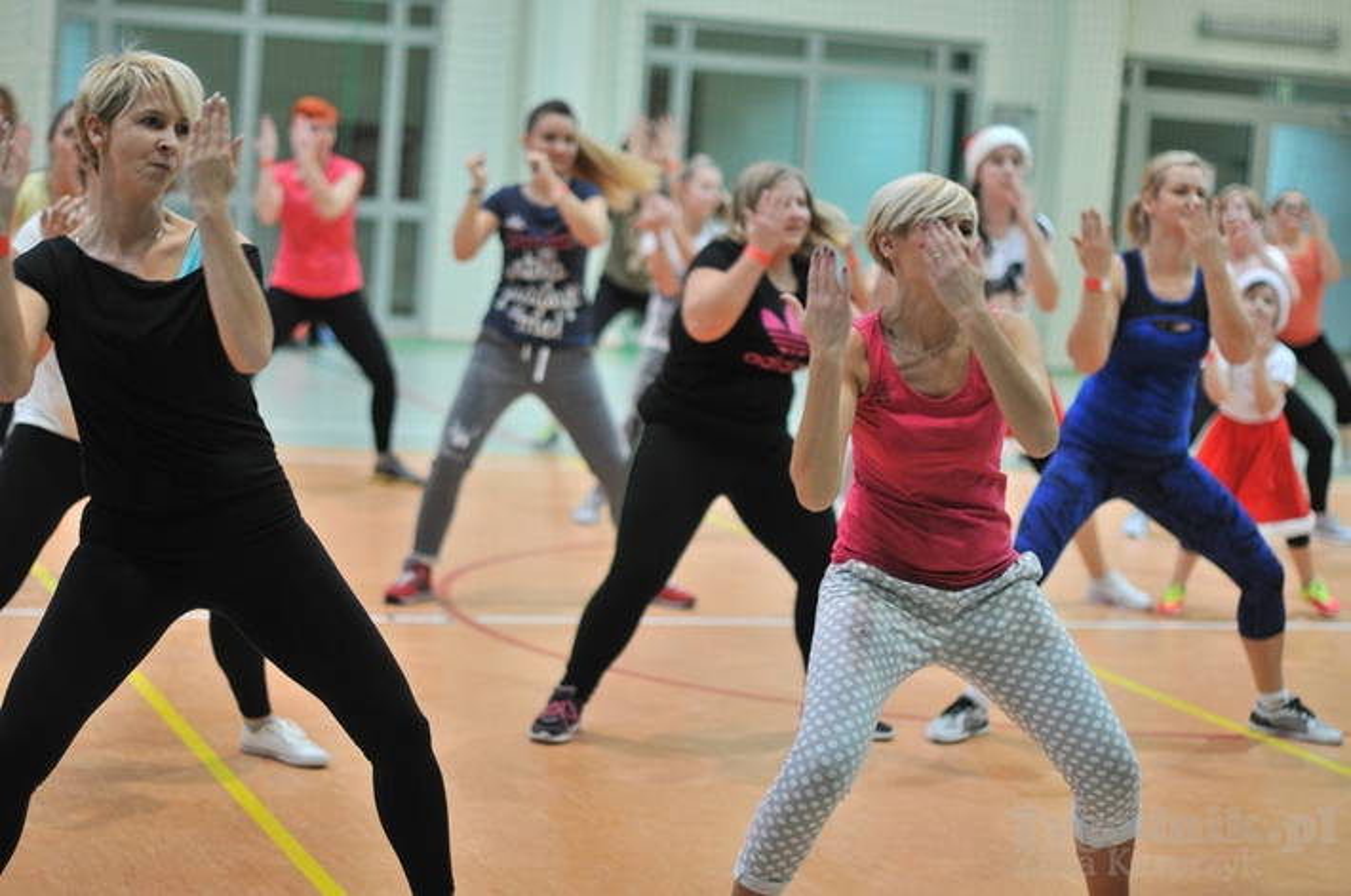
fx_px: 2810
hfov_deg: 27.0
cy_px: 448
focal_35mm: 75
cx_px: 676
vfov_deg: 18.1
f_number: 1.8
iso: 500
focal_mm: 50
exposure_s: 1/250
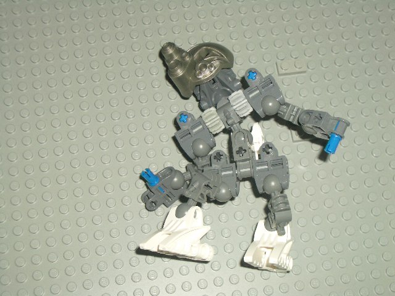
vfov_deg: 23.7
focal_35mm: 62
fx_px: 707
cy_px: 148
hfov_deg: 31.2
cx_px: 198
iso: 100
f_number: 3.5
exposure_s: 1/60
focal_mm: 10.2
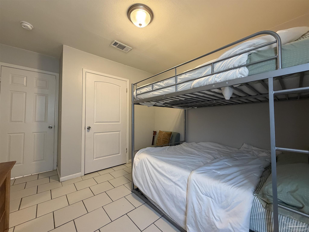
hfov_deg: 102.1
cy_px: 116
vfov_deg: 85.7
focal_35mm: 14
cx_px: 154
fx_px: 125
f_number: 2.2
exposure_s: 1/60
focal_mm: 2.22
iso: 320
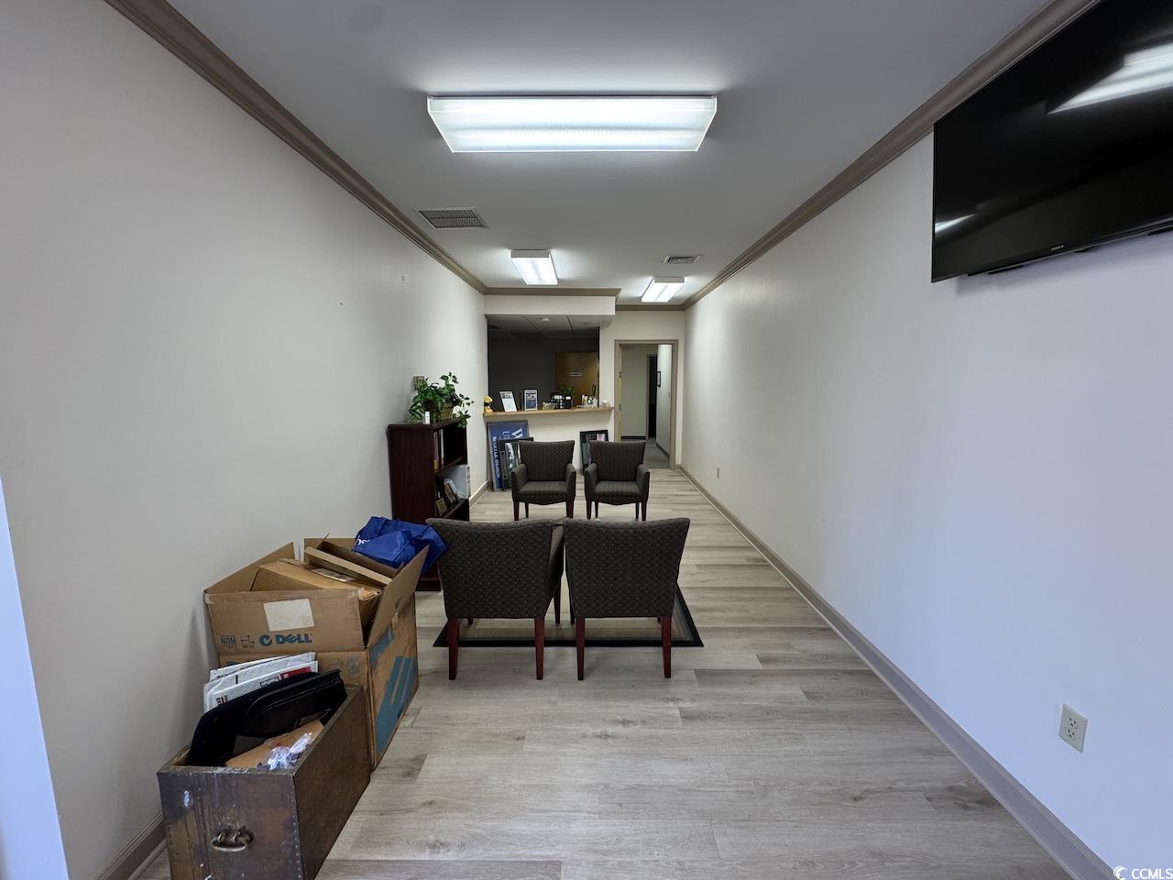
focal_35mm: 14
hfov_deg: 102.1
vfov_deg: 85.7
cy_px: 440
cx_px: 586
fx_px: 474
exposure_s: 1/120
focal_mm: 2.22
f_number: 2.2
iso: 160
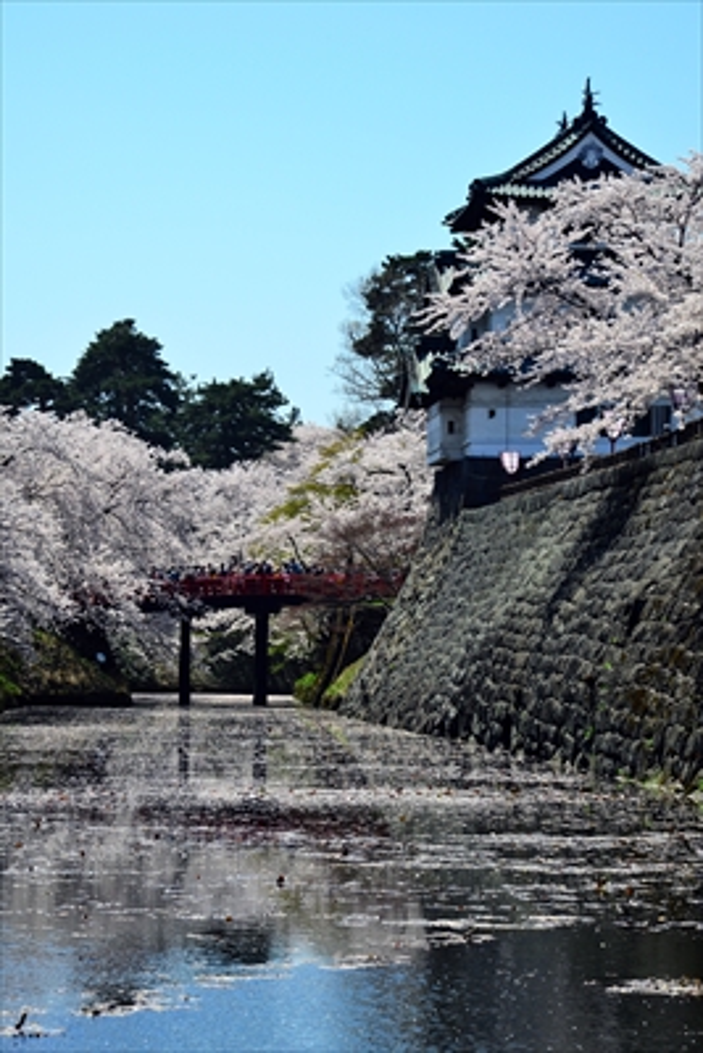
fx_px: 3278
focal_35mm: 112
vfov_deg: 18.3
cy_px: 526
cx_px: 352
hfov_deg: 12.2
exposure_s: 1/500
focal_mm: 112
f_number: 13
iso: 400
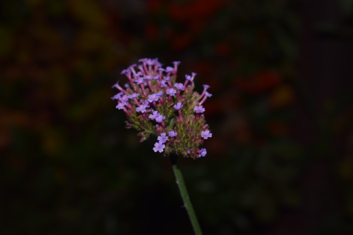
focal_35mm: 82
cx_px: 176
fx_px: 809
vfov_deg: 16.6
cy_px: 118
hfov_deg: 24.6
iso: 100
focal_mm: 55
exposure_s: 1/60
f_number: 8
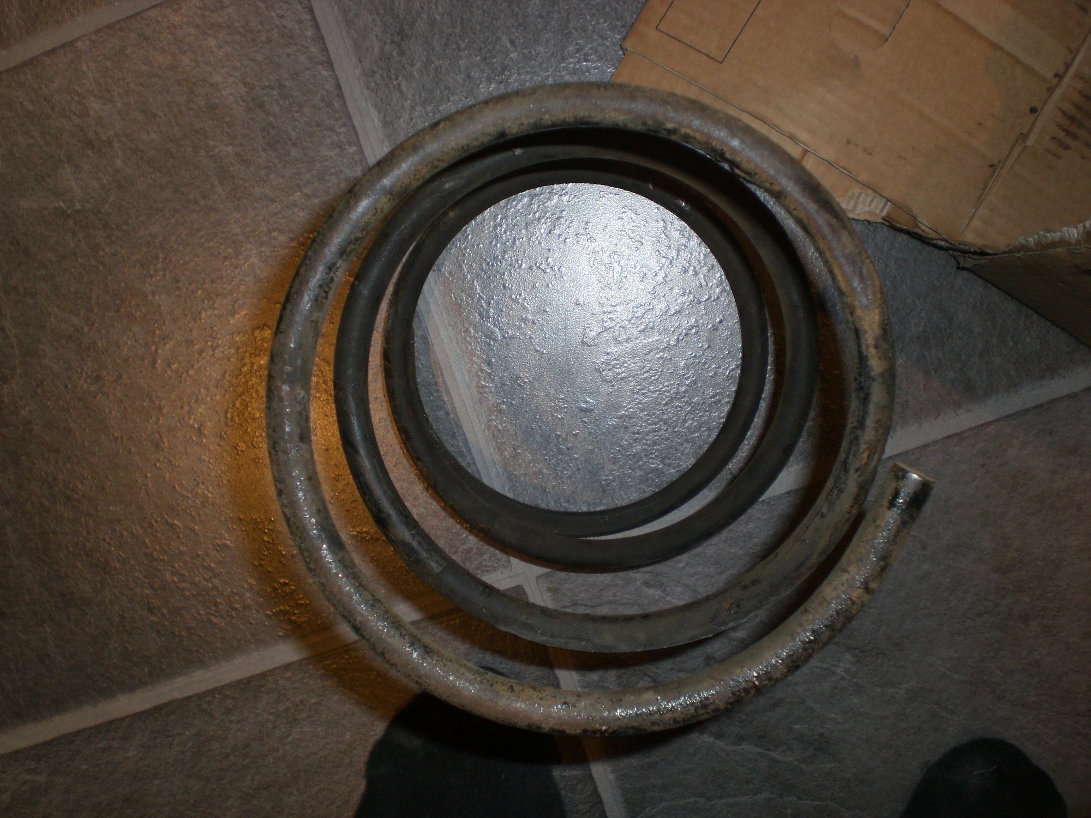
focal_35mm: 38
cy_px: 409
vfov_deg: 37.7
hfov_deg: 49.0
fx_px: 1198
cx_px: 546
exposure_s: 1/60
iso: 100
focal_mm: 6.3
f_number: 3.1
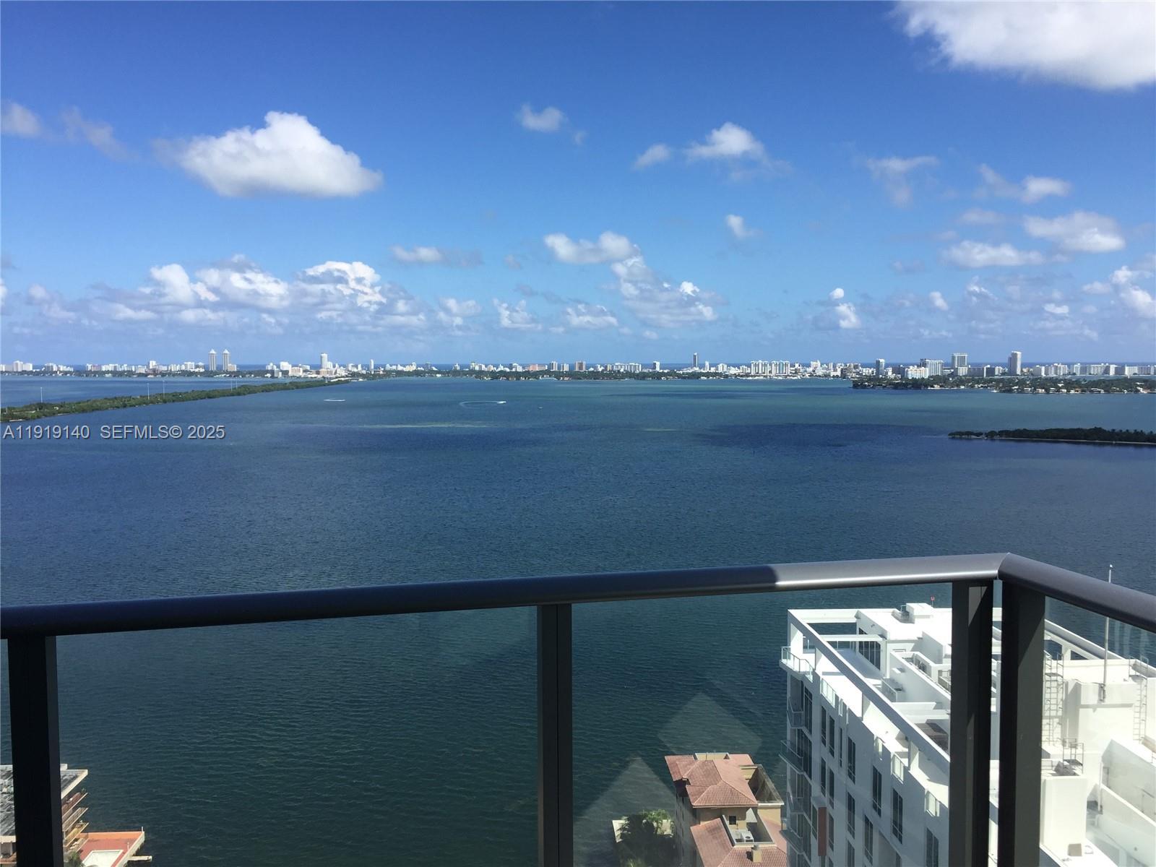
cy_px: 434
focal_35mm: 29
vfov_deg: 48.2
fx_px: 968
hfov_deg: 61.7
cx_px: 578
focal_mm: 4.15
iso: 32
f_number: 2.2
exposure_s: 1/1799
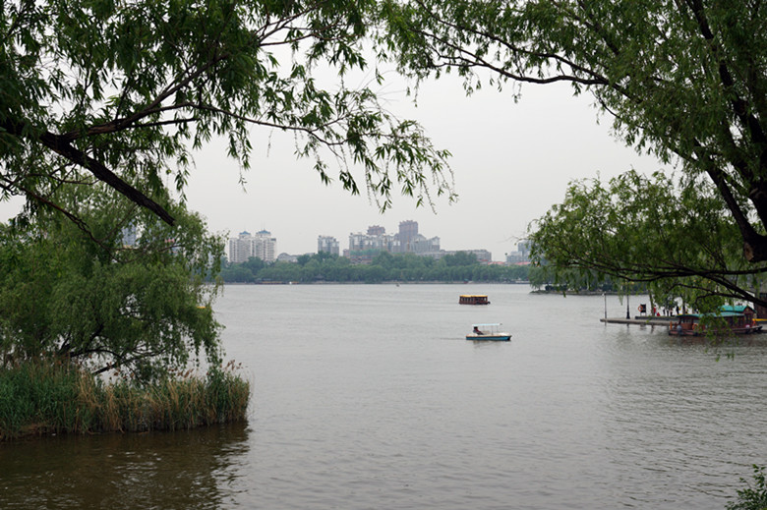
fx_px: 958
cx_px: 384
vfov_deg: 29.8
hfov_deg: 43.6
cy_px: 255
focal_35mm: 45
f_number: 7.1
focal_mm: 30
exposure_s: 1/200
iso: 100
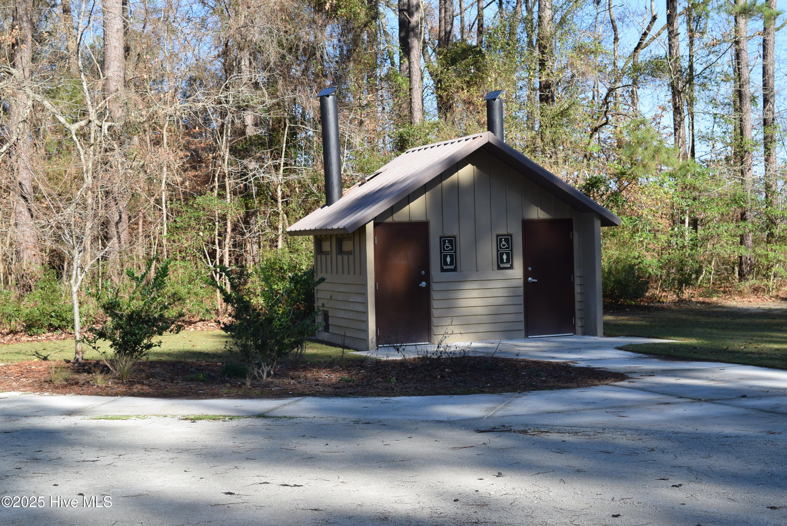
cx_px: 394
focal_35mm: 52
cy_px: 263
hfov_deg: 37.8
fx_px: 1149
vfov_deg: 25.8
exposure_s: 1/320
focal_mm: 35
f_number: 9
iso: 200
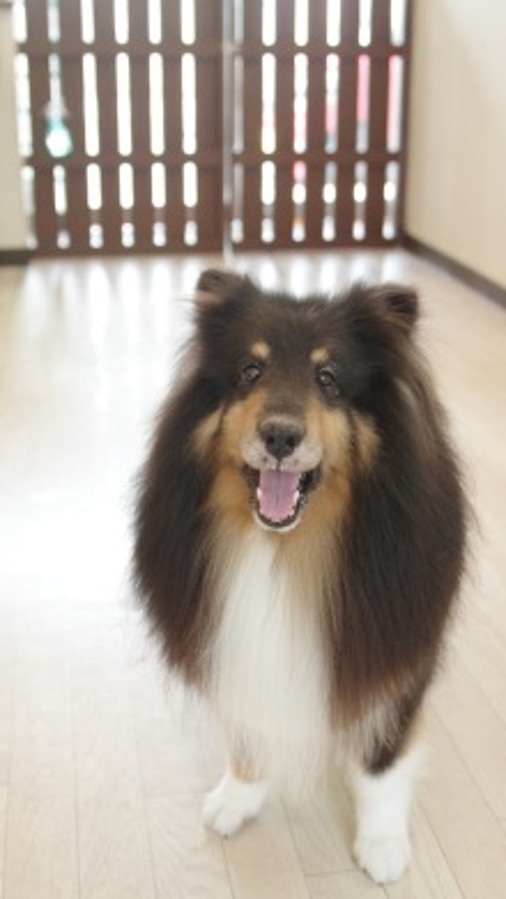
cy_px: 458
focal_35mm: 45
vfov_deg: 45.5
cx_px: 294
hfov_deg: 26.5
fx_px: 1073
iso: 800
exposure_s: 1/60
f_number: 2.8
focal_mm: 28
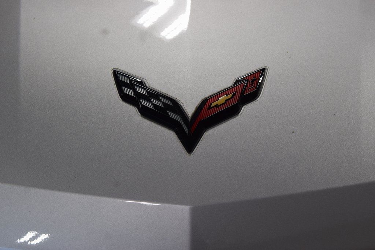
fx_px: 781
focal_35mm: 75
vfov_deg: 18.2
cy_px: 125
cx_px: 188
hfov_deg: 27.0
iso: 400
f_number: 8
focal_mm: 50
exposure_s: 1/50
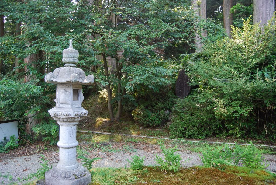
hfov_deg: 67.3
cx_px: 138
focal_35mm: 27
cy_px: 92
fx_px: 207
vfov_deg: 48.1
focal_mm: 18
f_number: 4
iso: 200
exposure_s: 1/60
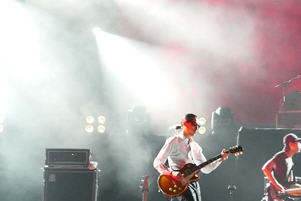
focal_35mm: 128
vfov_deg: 10.7
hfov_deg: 15.3
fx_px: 1071
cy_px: 22
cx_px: 378
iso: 500
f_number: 2.1
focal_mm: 13
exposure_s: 1/80
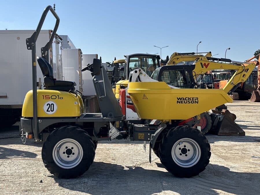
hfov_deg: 39.7
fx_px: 361
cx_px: 130
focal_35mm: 48
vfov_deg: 30.3
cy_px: 98
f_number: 1.78
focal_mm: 6.86
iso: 64
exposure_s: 1/5000
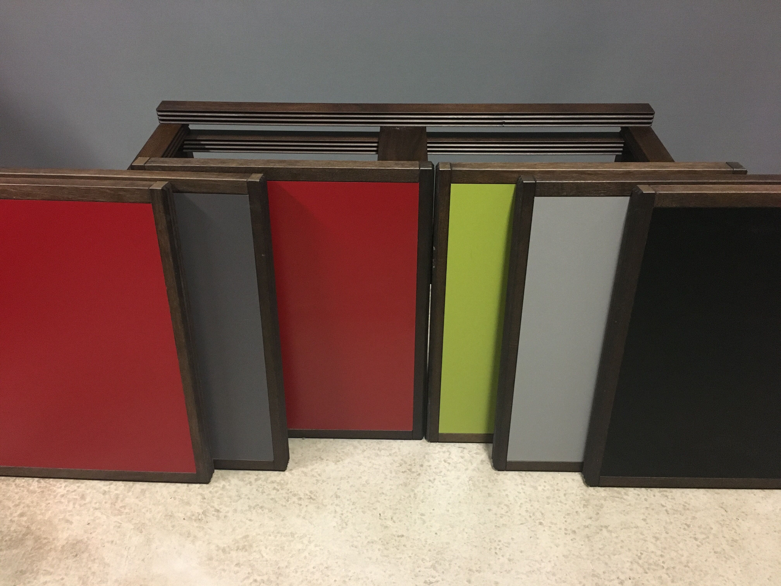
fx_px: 654
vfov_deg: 48.2
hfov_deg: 61.7
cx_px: 390
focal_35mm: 29
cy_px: 293
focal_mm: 4.15
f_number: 2.2
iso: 250
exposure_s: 1/17
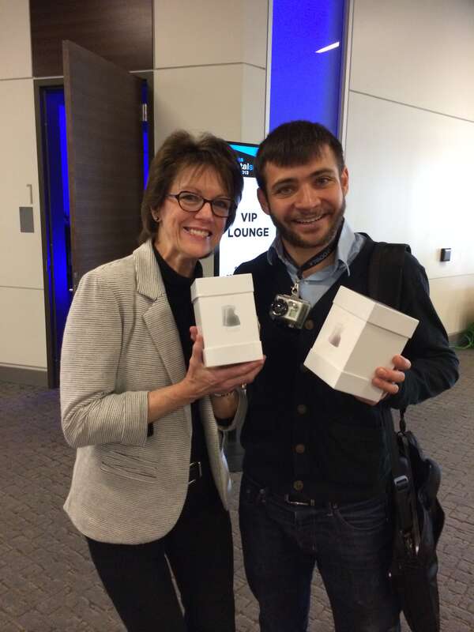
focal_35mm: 30
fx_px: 548
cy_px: 316
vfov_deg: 60.0
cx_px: 237
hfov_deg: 46.8
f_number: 2.2
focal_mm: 4.12
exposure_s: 1/30
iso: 320
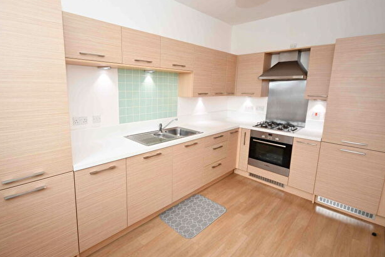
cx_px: 170
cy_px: 118
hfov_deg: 92.9
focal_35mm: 17
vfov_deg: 70.3
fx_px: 182
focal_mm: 10
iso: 400
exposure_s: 1/60
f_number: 4
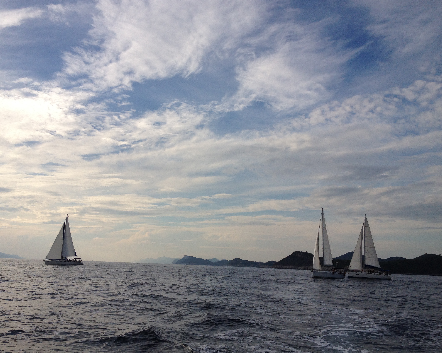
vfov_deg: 40.1
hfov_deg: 49.1
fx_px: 484
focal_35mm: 37
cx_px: 210
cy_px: 177
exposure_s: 1/2907
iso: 50
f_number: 2.4
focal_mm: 4.28
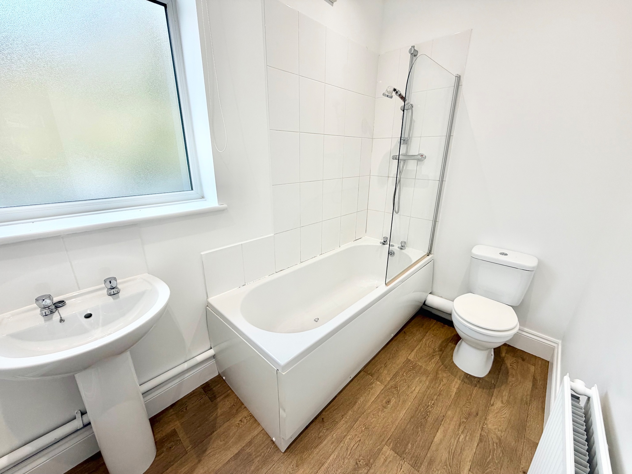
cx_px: 316
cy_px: 237
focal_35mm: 14
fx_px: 256
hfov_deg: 102.1
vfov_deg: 85.7
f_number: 2.2
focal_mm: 2.22
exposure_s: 1/100
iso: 64
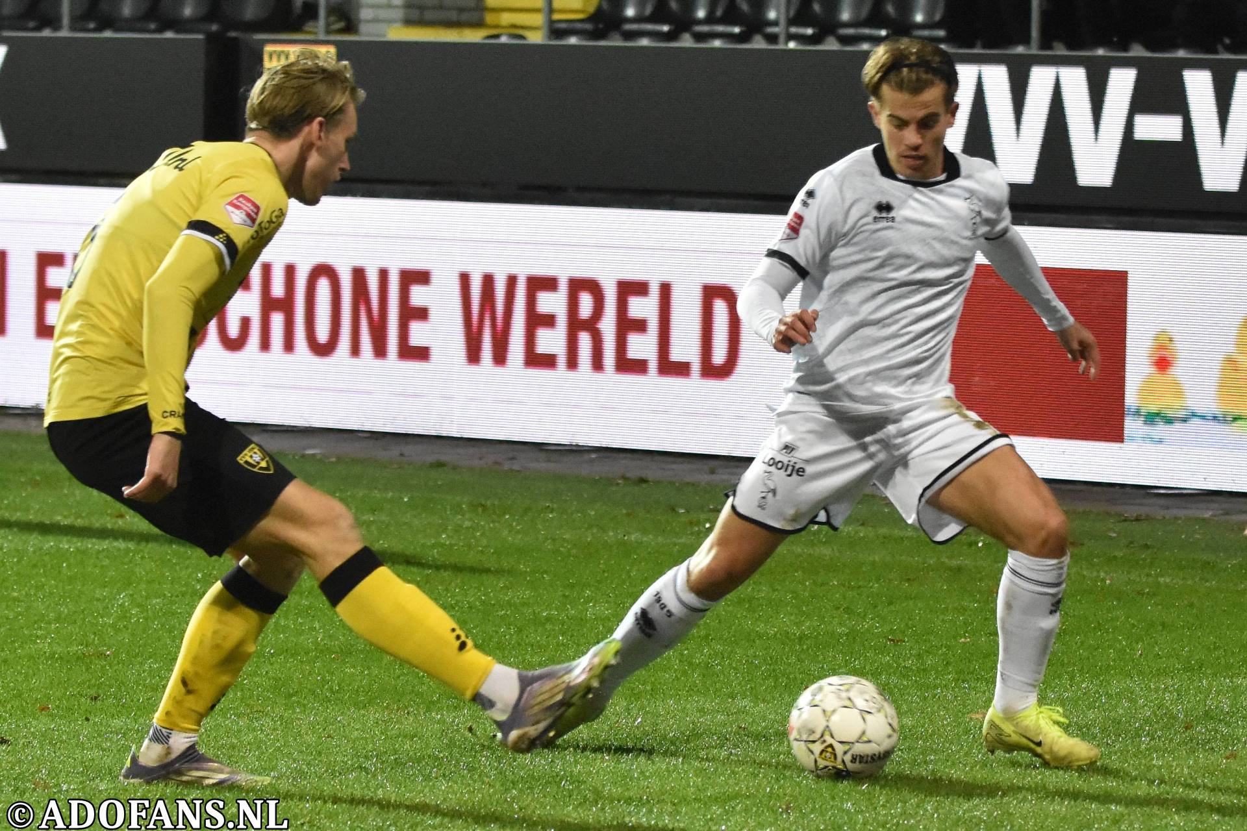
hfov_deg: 16.7
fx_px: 4260
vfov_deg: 11.1
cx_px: 624
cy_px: 416
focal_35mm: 123
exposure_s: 1/640
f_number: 2.8
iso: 2500
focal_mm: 82
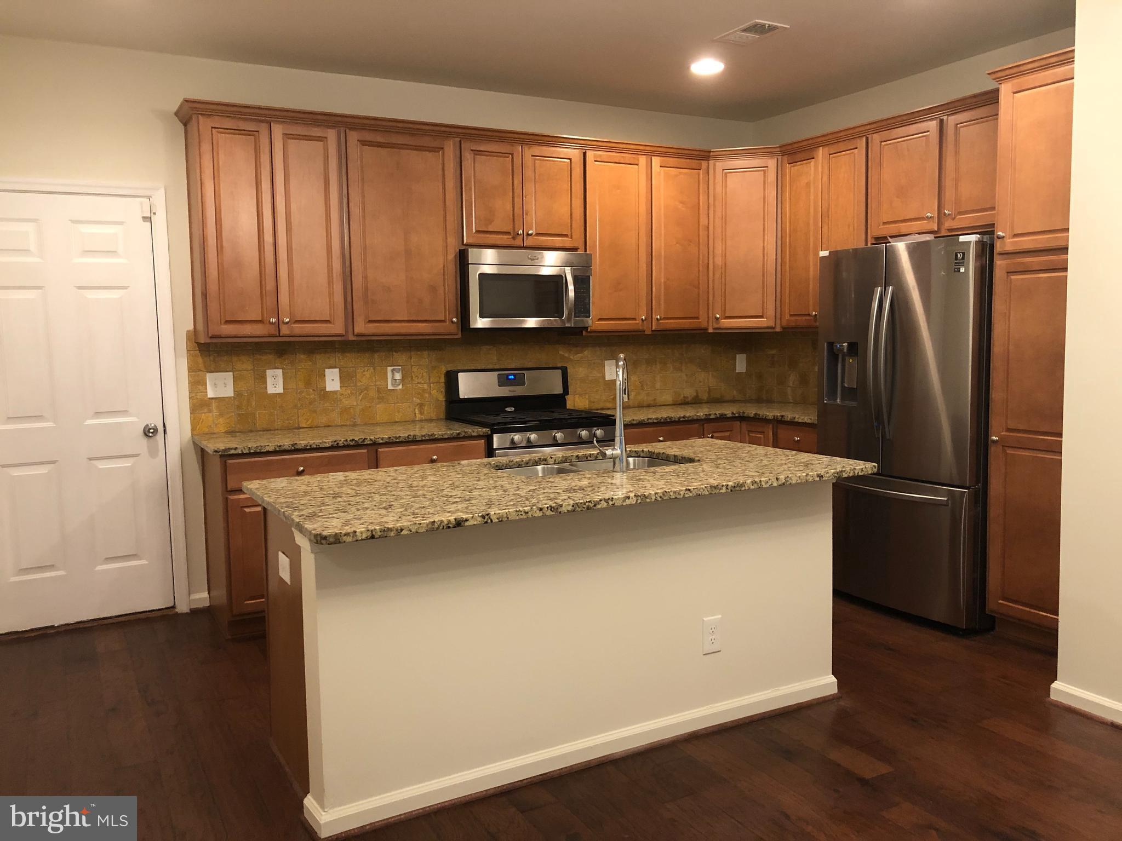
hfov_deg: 63.4
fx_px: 908
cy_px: 420
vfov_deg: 49.7
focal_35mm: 28
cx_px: 561
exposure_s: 1/15
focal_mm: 3.99
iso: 80
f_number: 1.8
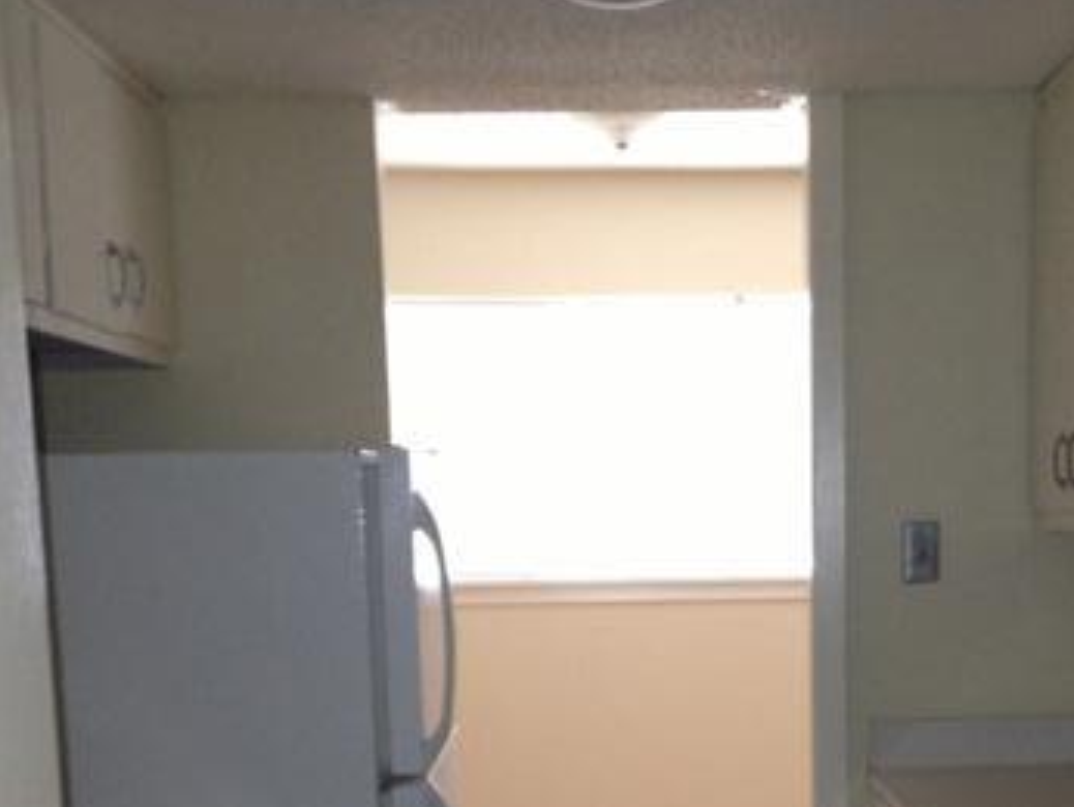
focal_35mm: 61
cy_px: 754
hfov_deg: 31.5
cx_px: 689
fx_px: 1894
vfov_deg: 23.3
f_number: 2.4
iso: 320
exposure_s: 1/20
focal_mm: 4.13
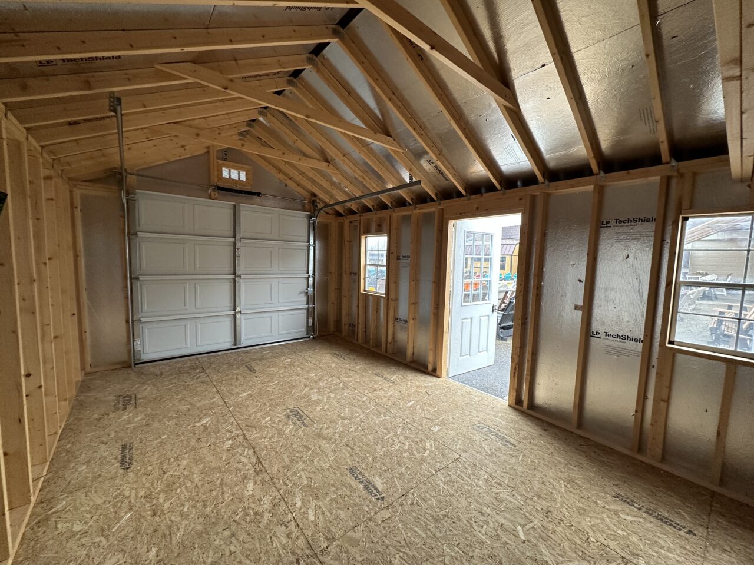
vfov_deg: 85.7
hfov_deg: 102.1
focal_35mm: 14
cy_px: 282
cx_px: 377
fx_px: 305
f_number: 2.2
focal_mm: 2.22
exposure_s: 1/99
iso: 125
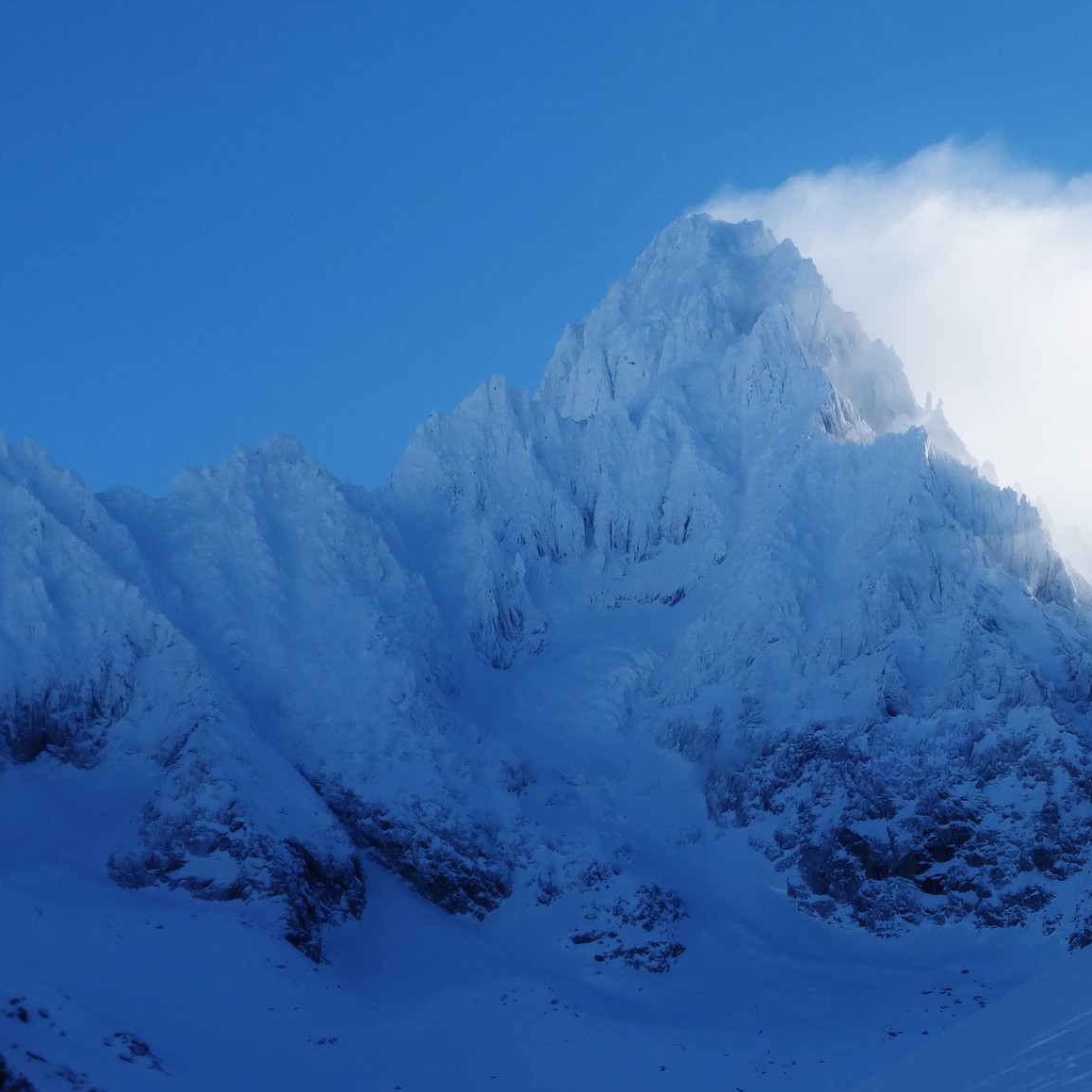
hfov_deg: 13.2
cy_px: 546
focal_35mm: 132
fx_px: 4711
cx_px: 699
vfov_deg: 13.2
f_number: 5.3
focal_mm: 18.2
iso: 100
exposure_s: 1/500
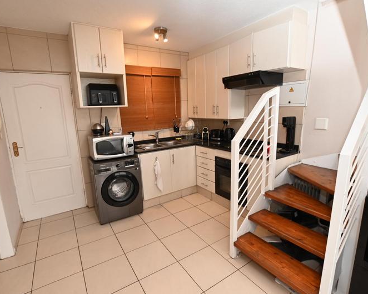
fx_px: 185
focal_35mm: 17
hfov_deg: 89.6
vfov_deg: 77.0
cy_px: 147
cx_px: 179
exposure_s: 1/60
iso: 400
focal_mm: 10
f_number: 4
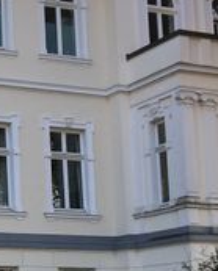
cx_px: -127
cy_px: 224
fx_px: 788
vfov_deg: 19.3
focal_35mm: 98
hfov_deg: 14.5
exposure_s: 1/299
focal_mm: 4.15
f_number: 2.2
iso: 25
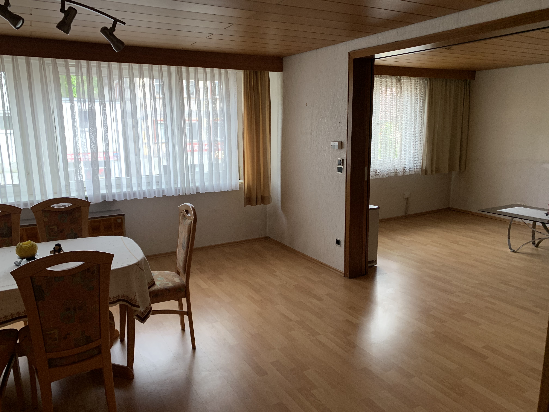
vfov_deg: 53.1
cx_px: 274
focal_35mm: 26
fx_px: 412
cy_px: 206
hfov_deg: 67.3
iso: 125
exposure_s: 1/50
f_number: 1.8
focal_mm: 4.25
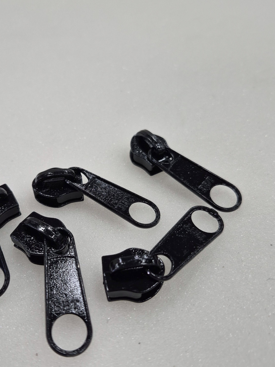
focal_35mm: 32
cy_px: 184
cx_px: 103
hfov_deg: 43.8
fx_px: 339
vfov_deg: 56.8
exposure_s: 1/180
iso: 200
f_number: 1.8
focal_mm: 5.4
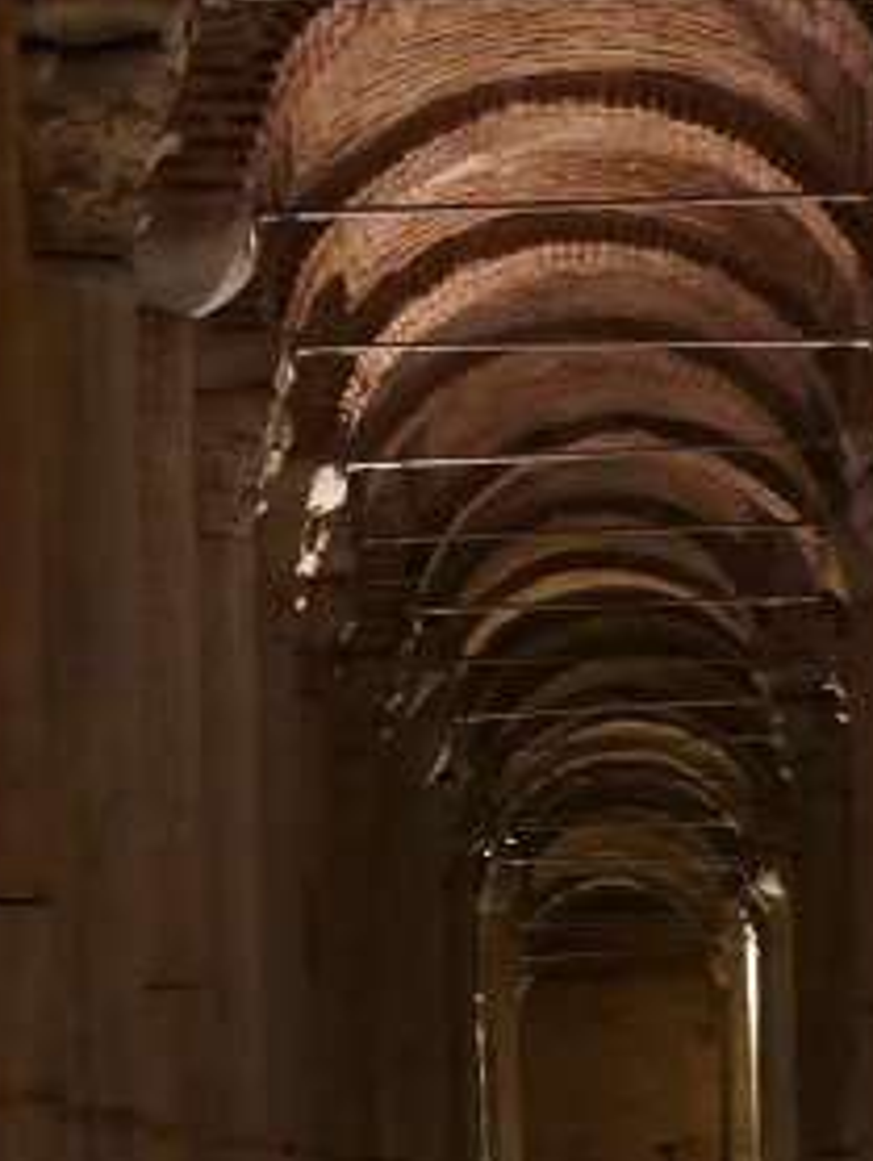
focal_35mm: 169
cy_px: 879
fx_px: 5674
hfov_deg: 8.8
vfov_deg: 11.7
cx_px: 537
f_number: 4.2
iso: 3200
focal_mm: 22
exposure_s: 1/8
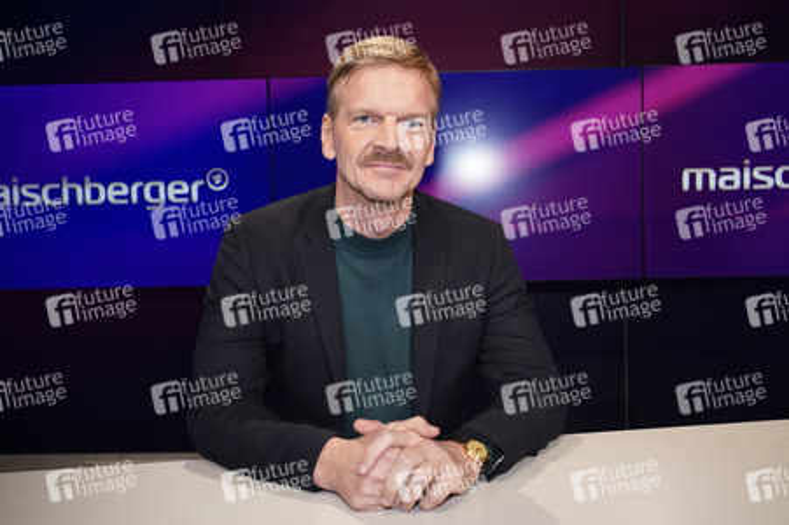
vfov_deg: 36.8
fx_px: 788
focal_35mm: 36
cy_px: 262
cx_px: 394
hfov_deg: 53.2
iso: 2000
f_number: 5.6
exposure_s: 1/125
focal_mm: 36
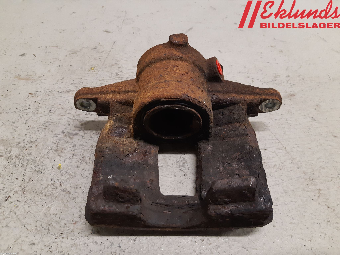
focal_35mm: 26
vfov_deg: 53.1
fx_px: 255
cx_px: 170
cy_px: 128
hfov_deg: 67.3
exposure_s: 1/50
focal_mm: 3.93
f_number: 1.7
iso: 200
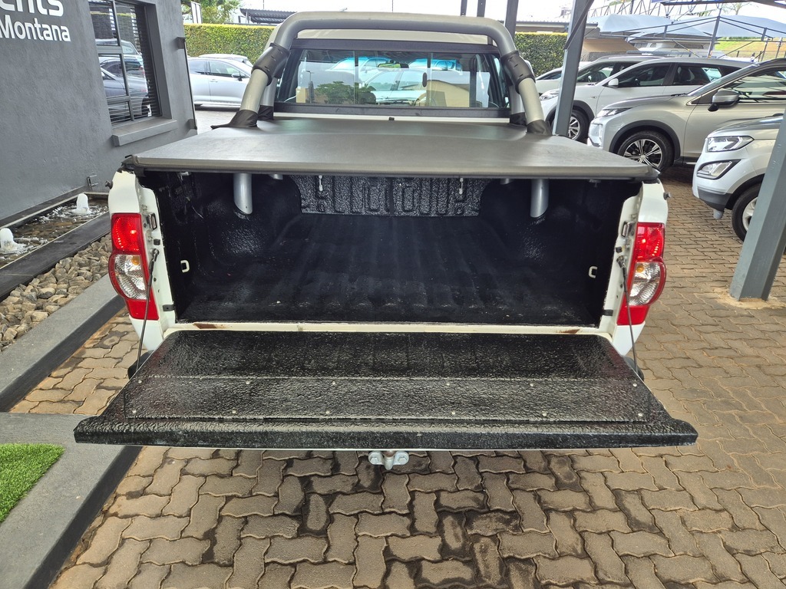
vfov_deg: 58.9
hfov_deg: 73.9
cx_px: 393
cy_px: 294
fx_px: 522
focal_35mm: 23
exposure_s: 1/180
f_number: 1.8
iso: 80
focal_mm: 5.4
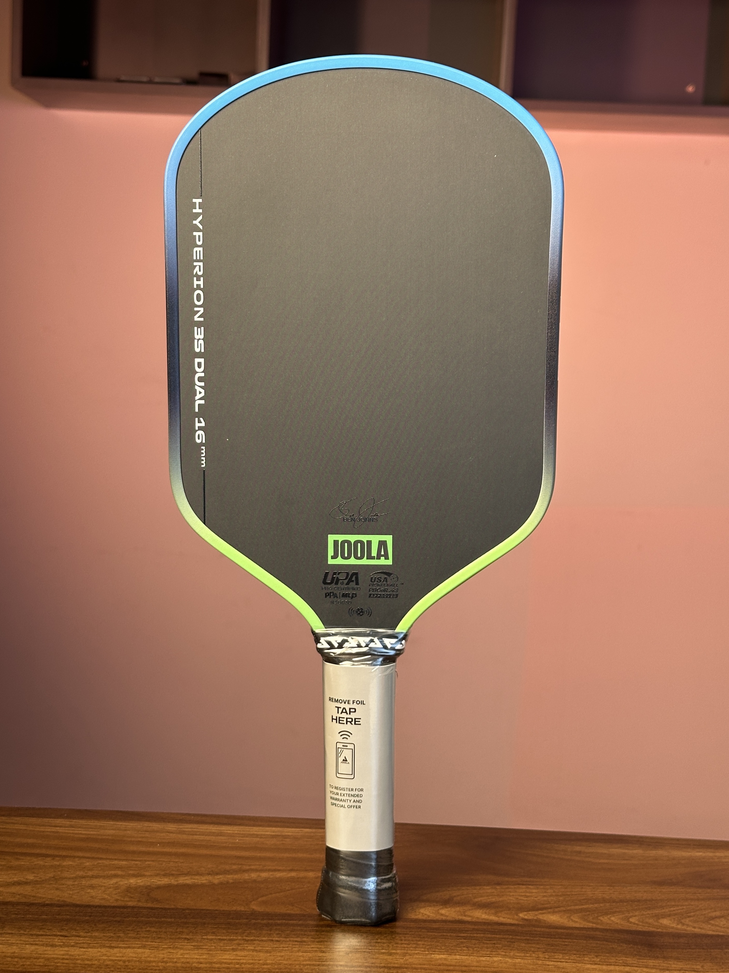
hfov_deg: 30.3
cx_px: 364
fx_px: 1348
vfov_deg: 39.7
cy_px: 486
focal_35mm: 48
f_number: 1.78
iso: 64
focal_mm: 6.86
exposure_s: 1/50
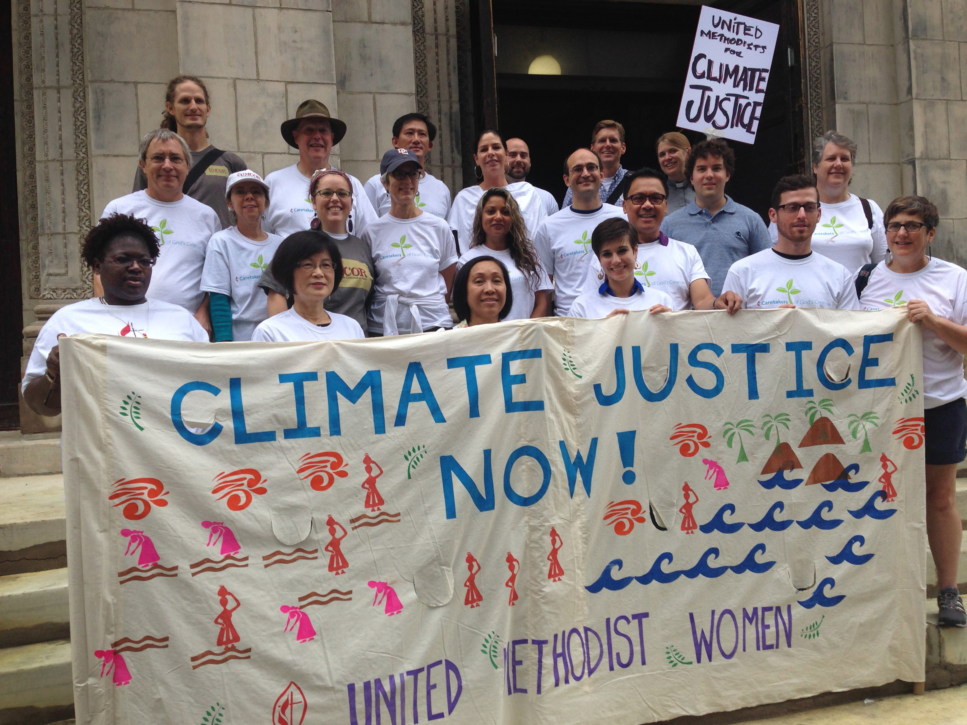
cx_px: 484
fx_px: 922
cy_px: 362
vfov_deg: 42.9
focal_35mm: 33
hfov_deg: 55.4
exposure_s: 1/229
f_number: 2.4
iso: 50
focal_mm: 4.12
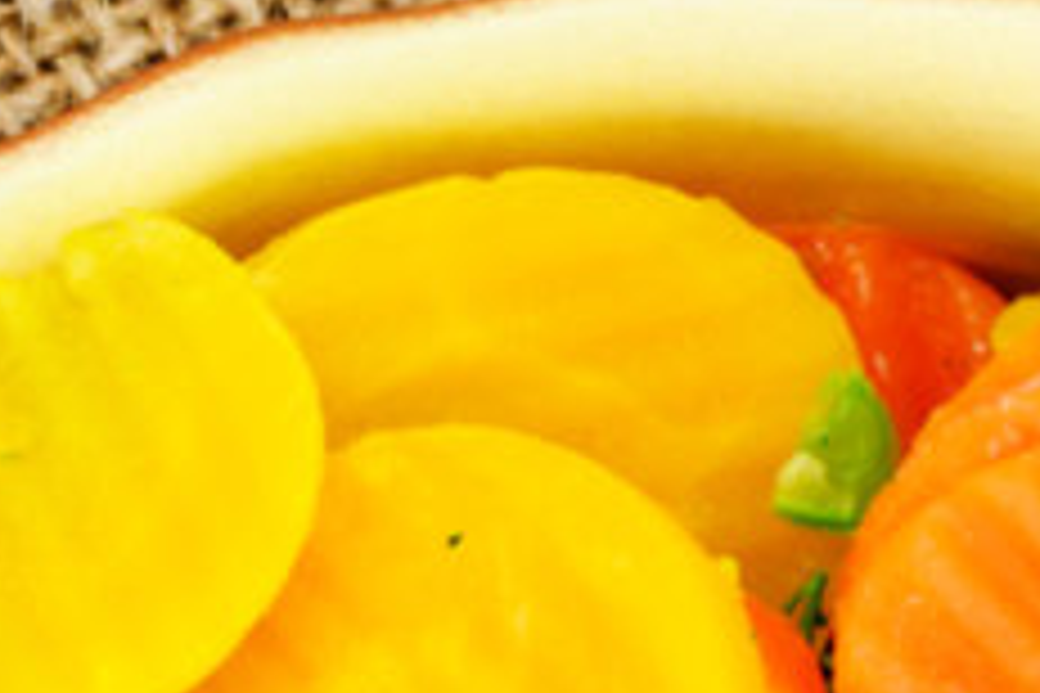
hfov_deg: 4.0
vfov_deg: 2.6
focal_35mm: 519
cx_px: 936
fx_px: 14992
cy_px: 1492
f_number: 11
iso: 100
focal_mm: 50
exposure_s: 1/200
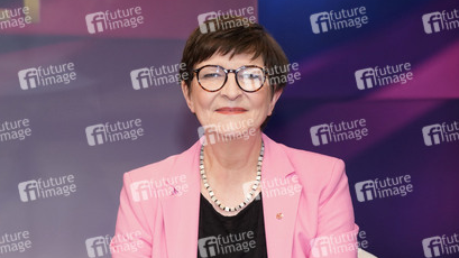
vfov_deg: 23.0
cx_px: 242
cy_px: 160
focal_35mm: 52
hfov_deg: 39.9
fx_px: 633
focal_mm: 45
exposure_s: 1/125
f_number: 5.6
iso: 2000
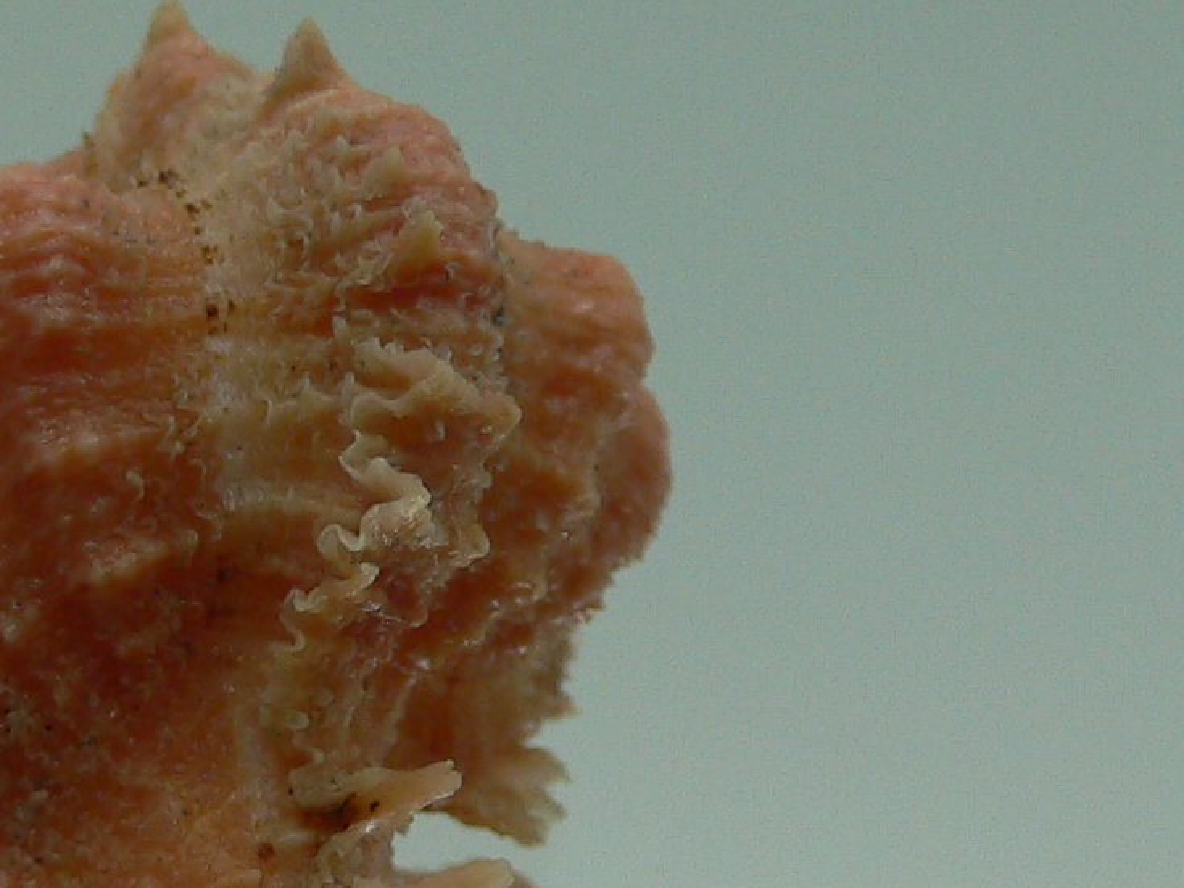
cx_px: 206
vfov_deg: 15.2
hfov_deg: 20.2
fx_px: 3283
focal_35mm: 96
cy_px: 830
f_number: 2.8
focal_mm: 4.6
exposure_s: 1/100
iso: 80
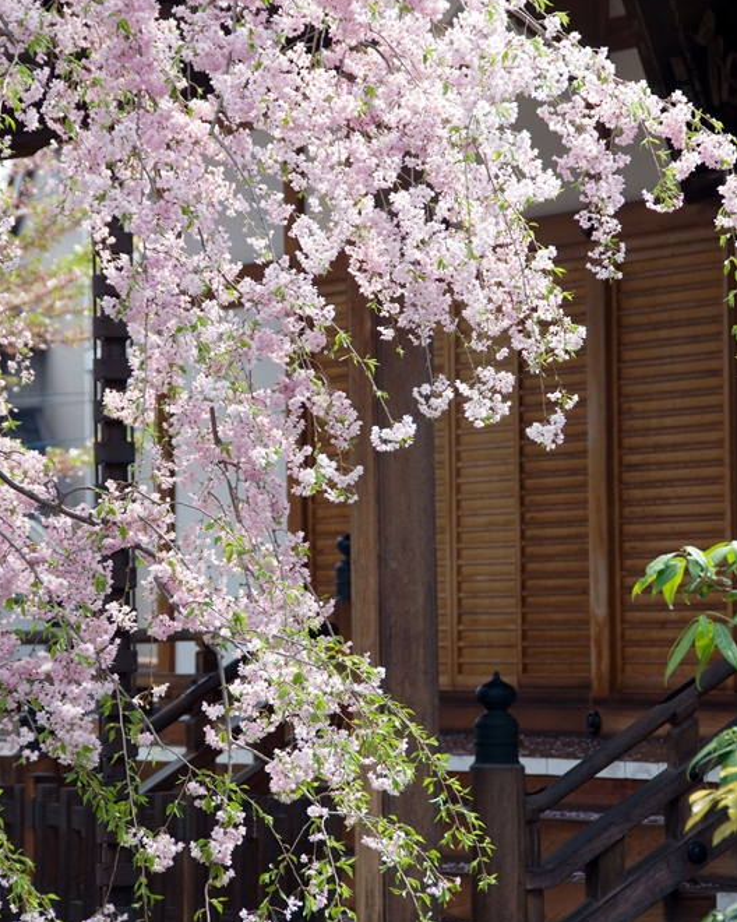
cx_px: 368
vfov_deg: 4.2
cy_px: 415
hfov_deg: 3.4
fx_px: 12542
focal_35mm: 460
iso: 200
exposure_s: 1/200
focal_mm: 270
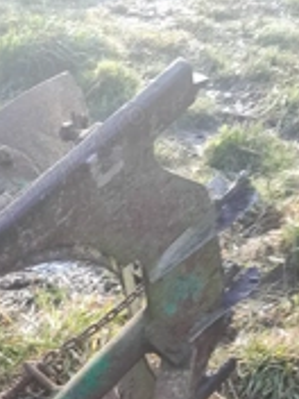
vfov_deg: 31.1
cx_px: 118
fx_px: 679
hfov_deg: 24.8
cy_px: 363
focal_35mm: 59
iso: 40
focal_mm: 3.98
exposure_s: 1/100
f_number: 1.8
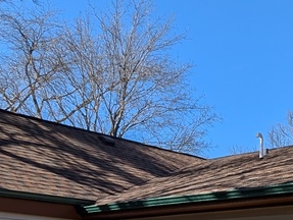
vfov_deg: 23.6
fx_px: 508
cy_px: 212
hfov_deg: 32.1
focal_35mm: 60
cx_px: 148
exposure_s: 1/1524
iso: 39
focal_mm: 2.23
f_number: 1.95
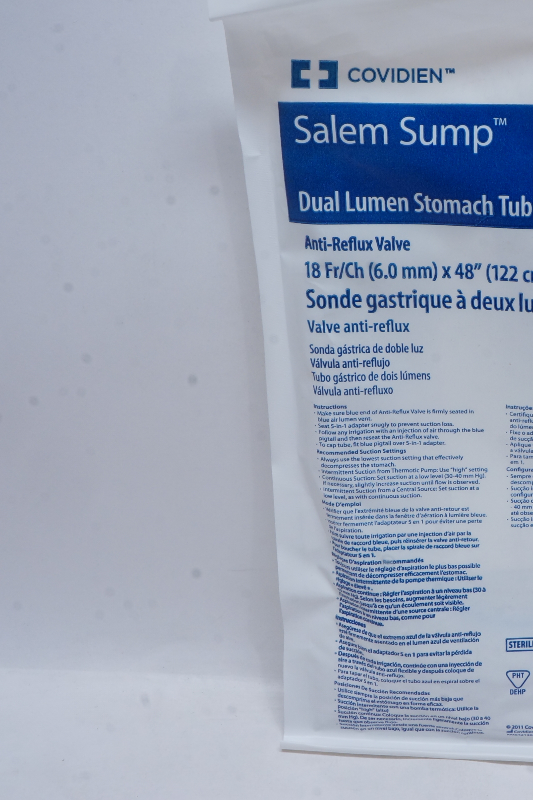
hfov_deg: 23.5
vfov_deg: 36.2
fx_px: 1221
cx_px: 547
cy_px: 402
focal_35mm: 55
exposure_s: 1/5
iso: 400
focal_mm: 24
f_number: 20
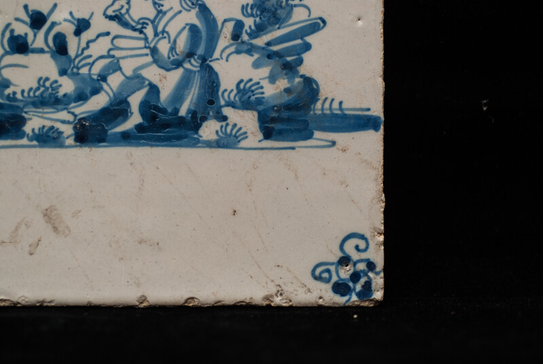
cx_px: 272
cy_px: 182
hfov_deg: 22.6
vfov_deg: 15.2
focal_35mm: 90
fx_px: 1359
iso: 100
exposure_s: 1/15
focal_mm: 60
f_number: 3.2
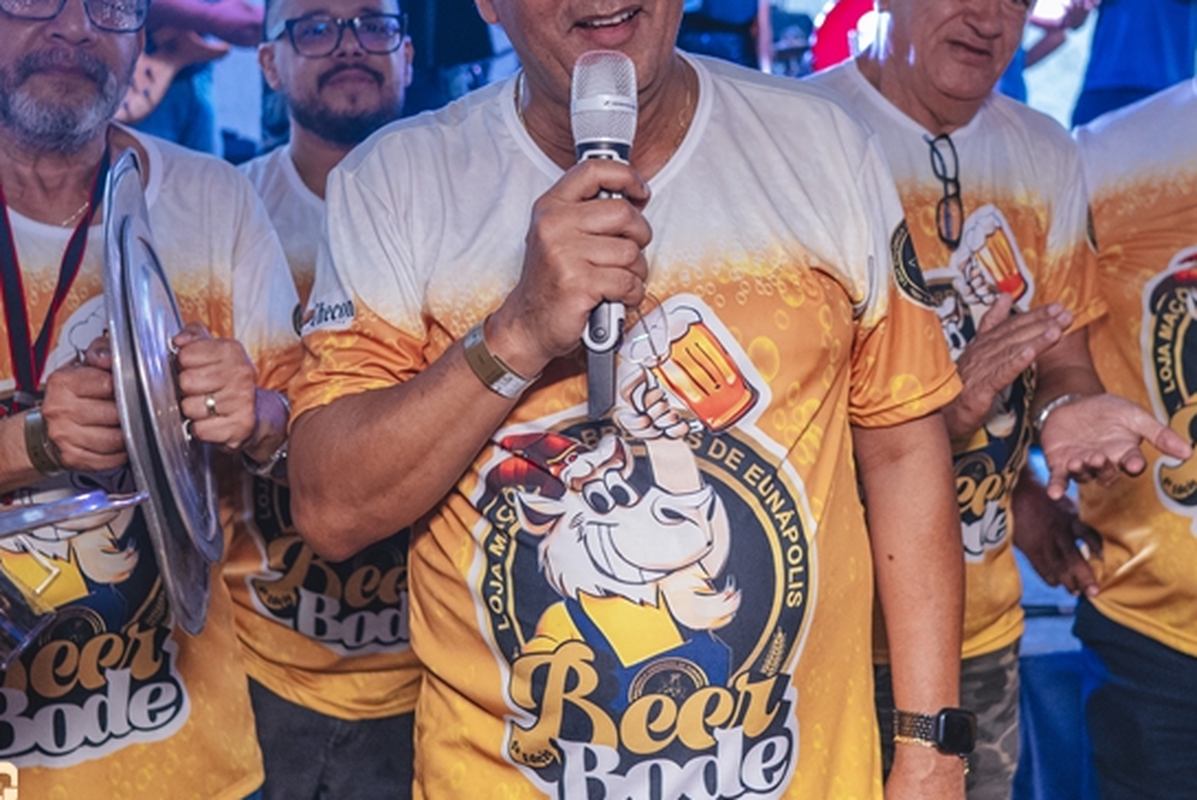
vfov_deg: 27.4
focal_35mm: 49
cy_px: 282
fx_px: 1630
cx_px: 670
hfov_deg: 40.3
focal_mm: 24
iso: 2500
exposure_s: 1/250
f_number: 2.5
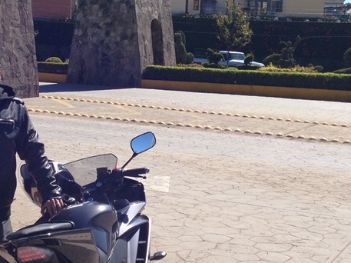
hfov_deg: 26.2
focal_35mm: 74
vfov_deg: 19.8
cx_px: 122
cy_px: 84
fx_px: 750
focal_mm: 4.12
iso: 50
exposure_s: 1/1595
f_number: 2.4
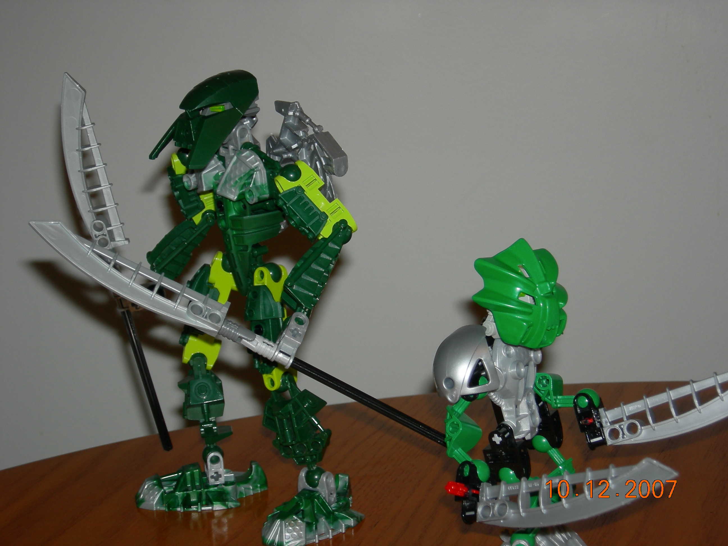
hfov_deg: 26.3
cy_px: 273
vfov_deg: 19.9
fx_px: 1556
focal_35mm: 74
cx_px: 364
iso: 64
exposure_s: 1/60.1
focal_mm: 15.5
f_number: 3.8
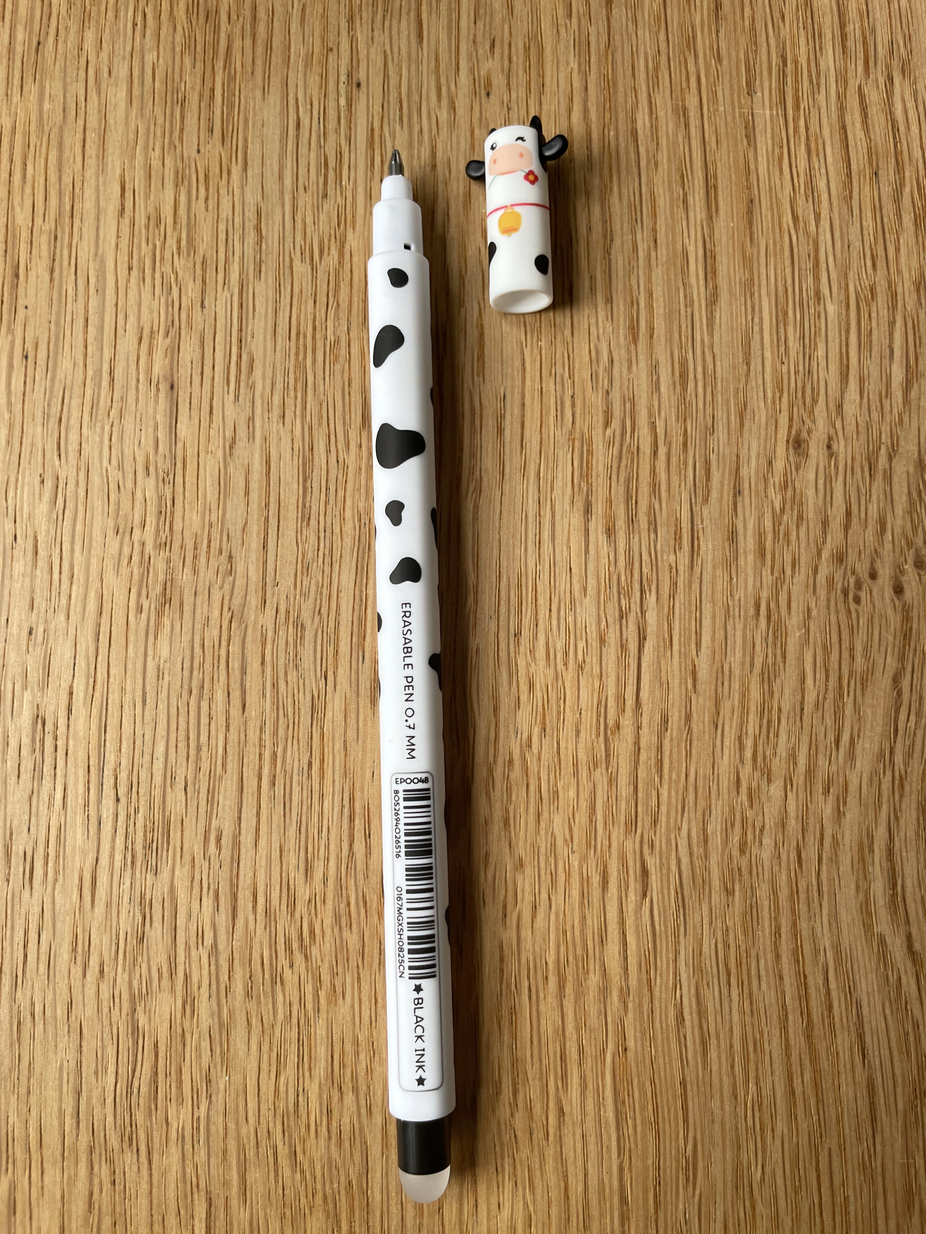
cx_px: 463
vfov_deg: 67.3
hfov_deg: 53.1
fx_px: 927
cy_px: 617
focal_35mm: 26
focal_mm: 4.2
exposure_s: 1/121
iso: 125
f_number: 1.6
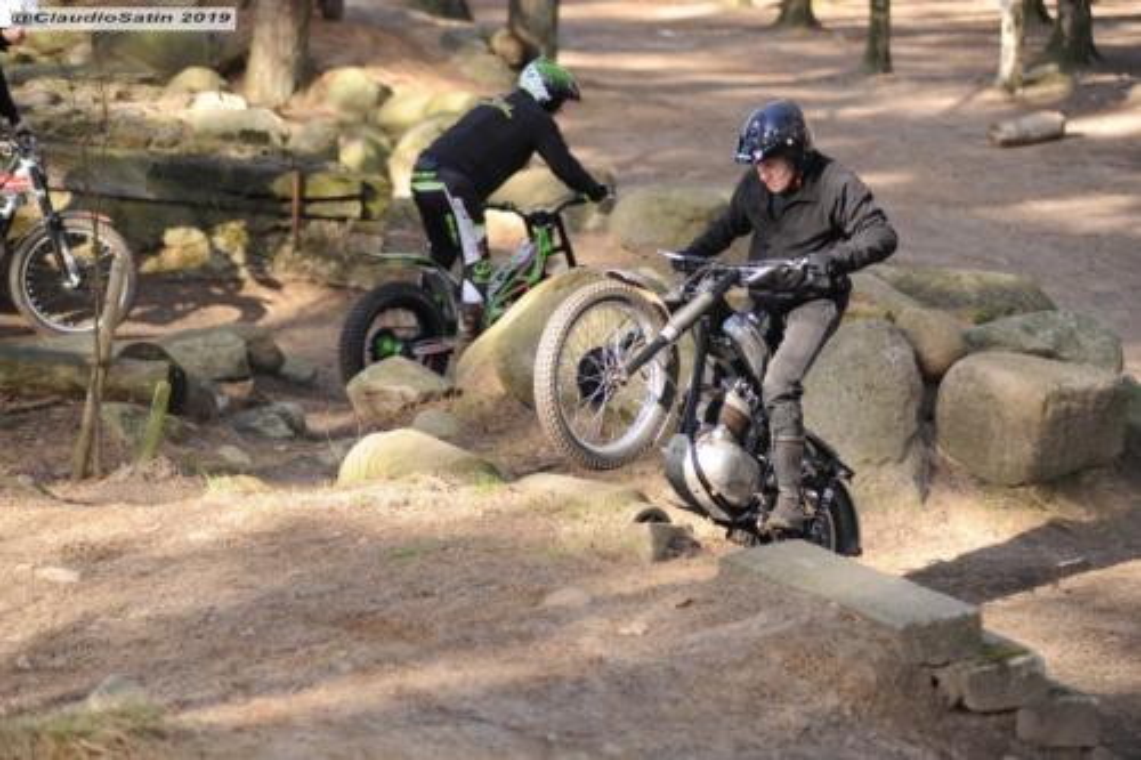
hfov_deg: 17.6
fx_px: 3675
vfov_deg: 11.8
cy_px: 380
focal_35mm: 116
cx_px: 570
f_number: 3.2
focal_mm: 116
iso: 250
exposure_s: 1/400
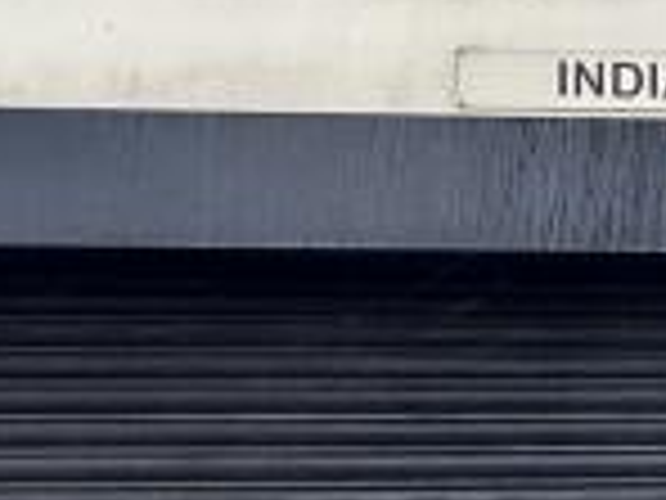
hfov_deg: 19.4
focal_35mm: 97
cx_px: 729
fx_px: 1866
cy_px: 117
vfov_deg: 15.2
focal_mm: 2.22
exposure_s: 1/99
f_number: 2.2
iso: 80
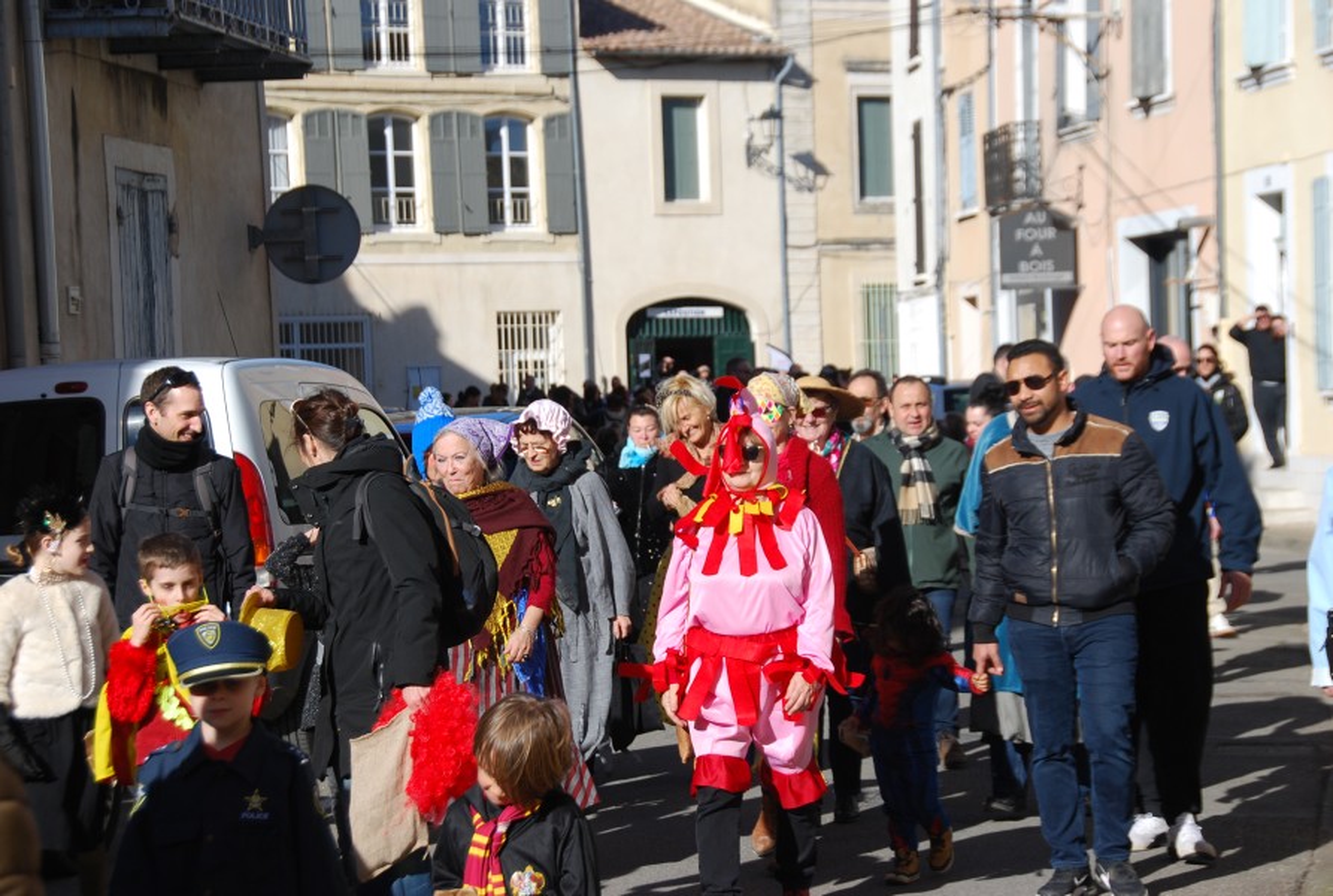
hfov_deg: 21.9
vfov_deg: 14.8
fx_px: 3452
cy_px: 448
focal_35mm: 93
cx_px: 666
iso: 200
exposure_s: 1/800
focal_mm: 62
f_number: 7.1
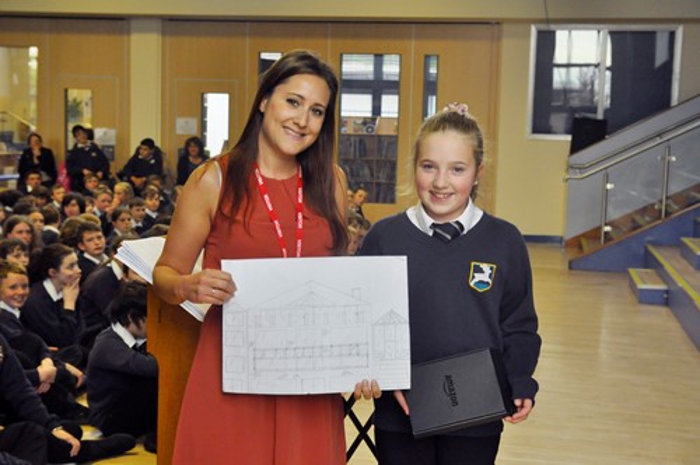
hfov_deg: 35.1
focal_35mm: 57
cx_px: 350
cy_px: 232
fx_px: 1107
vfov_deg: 23.7
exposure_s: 1/350
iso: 1600
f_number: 4.8
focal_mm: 38
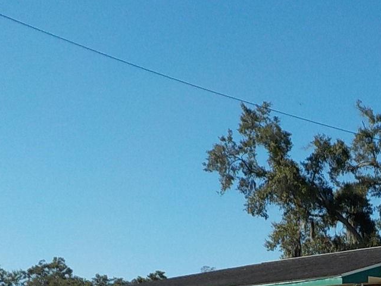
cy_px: 344
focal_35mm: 75
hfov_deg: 24.8
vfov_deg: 18.6
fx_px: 825
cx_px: 379
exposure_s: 1/1600
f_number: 3.3
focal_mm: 4.1
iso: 125
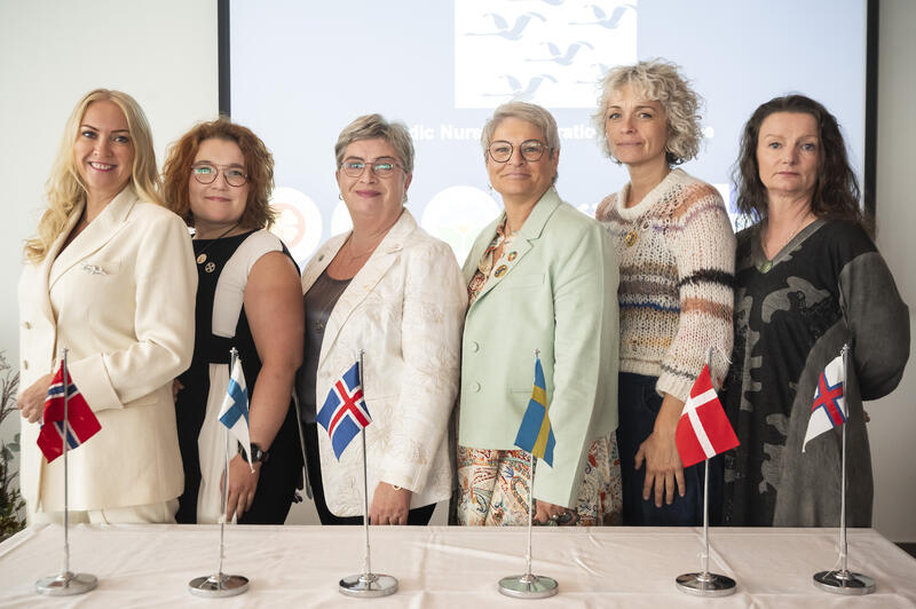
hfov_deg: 46.4
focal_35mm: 42
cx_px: 458
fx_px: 1068
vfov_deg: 31.8
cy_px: 304
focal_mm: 42
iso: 3200
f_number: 5
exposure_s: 1/60
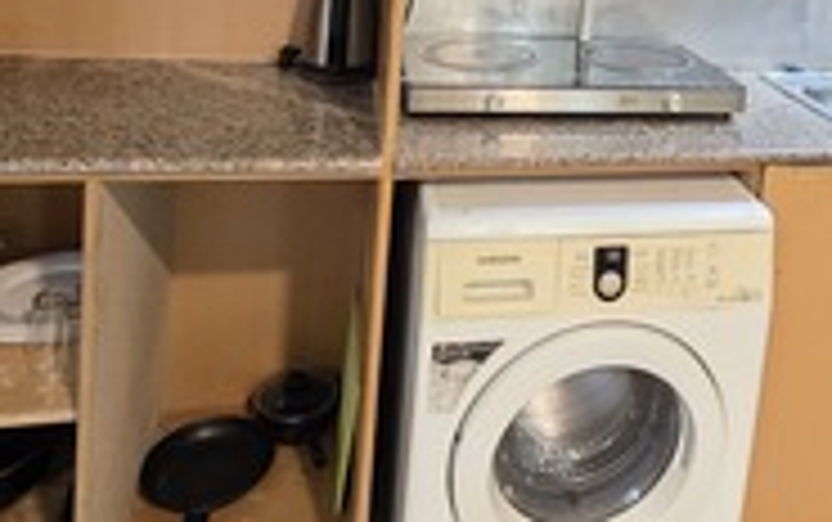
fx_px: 772
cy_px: -34
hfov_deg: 54.8
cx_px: 591
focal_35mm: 34
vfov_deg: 33.2
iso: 800
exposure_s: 1/50
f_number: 1.9
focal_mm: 2.2
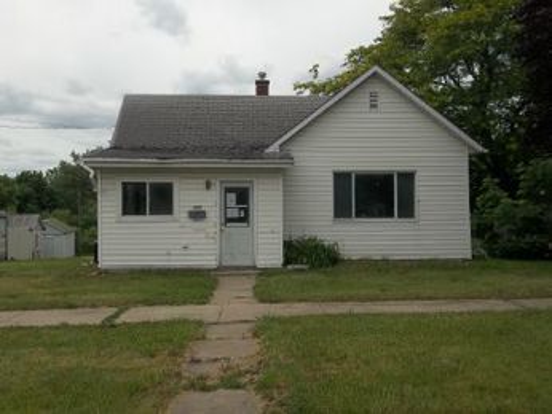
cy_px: 207
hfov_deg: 50.1
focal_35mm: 37
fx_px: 590
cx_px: 276
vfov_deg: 38.7
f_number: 10.1
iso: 80
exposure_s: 1/200
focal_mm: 6.6
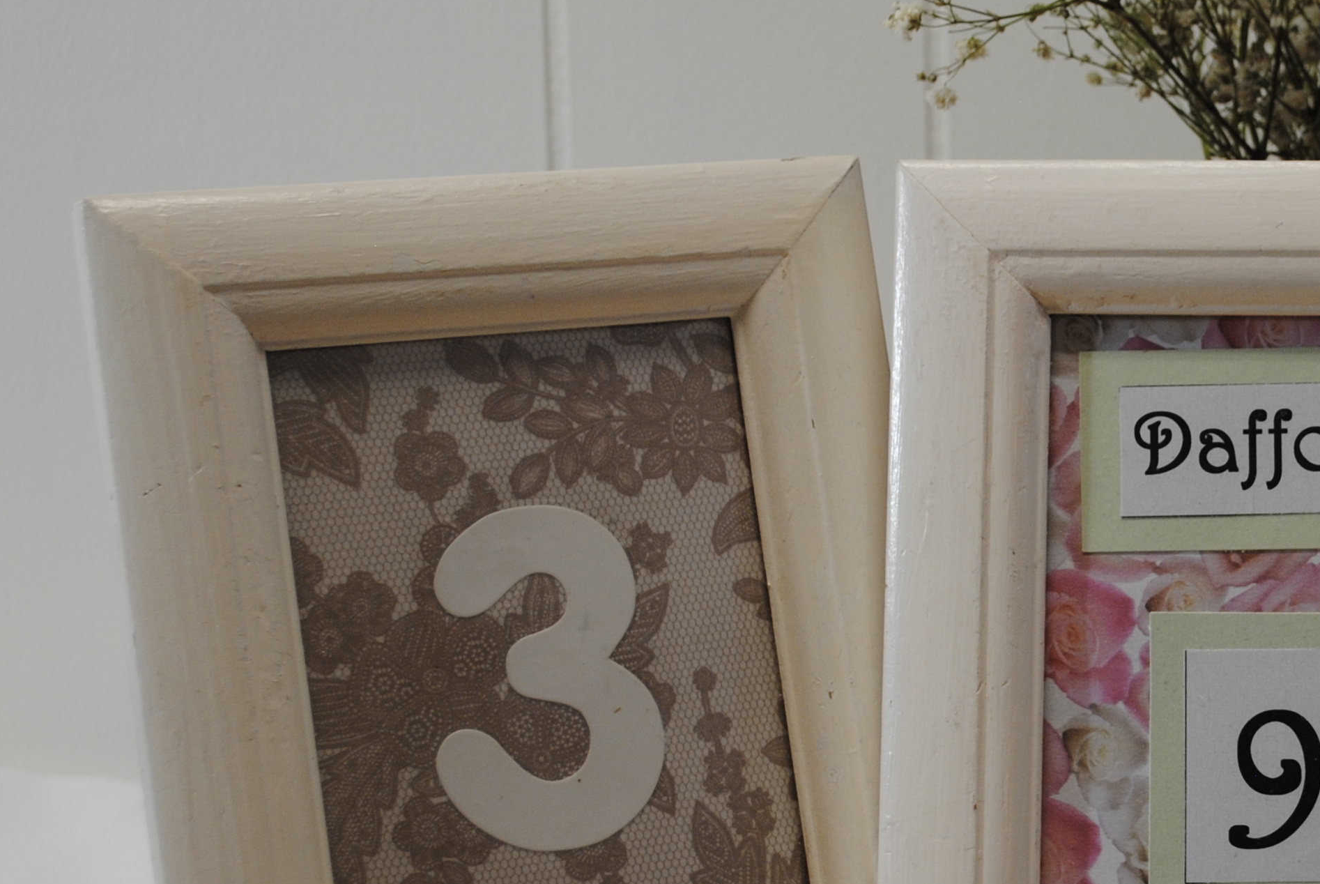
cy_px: 510
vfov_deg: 14.9
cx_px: 1268
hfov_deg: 21.5
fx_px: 3377
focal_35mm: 92
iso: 220
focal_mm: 30
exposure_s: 1/30
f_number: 4.5
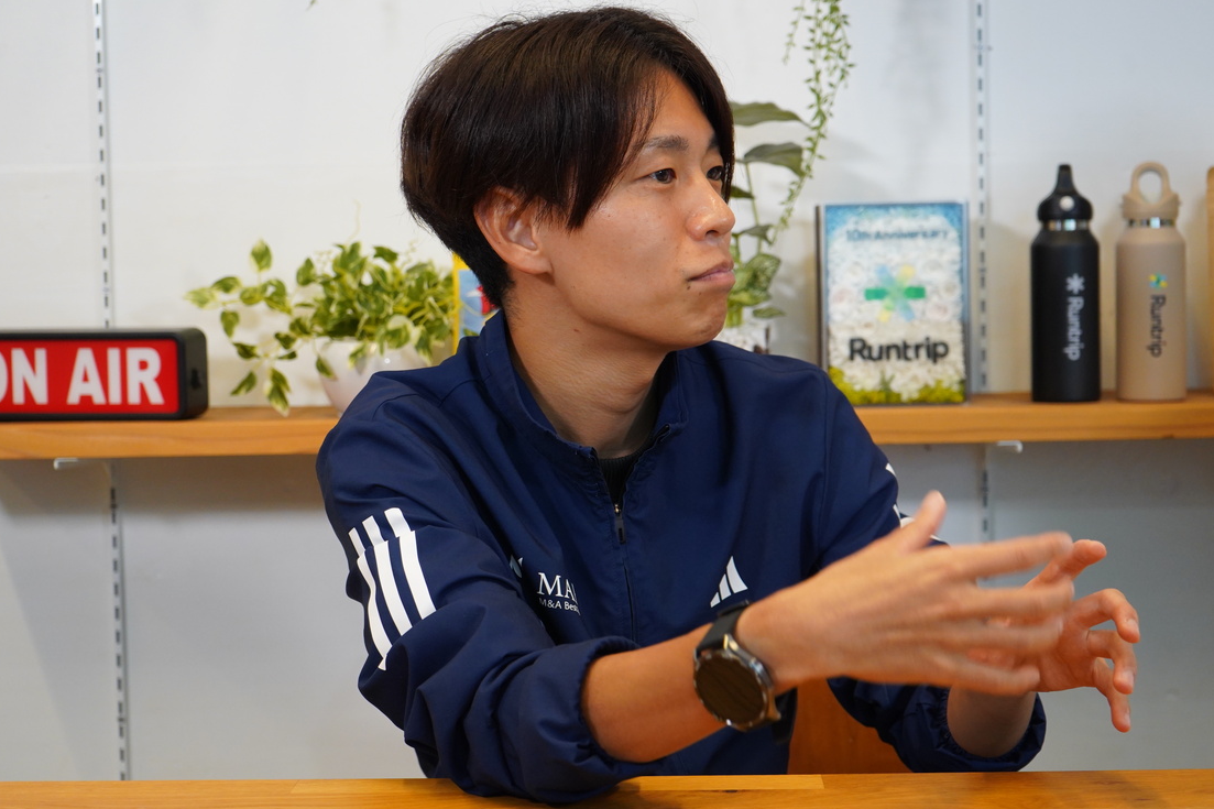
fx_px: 2090
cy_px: 402
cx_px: 613
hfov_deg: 32.4
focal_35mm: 62
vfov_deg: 21.9
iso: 2500
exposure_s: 1/100
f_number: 5
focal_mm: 57
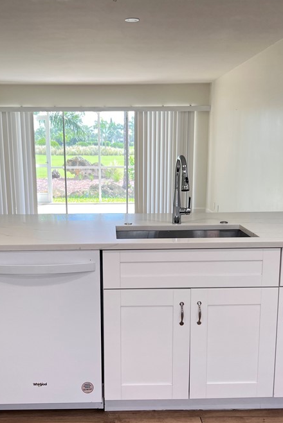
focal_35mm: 42
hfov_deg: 31.9
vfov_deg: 46.2
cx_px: 126
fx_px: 495
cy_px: 244
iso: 40
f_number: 1.5
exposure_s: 1/125
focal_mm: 5.7
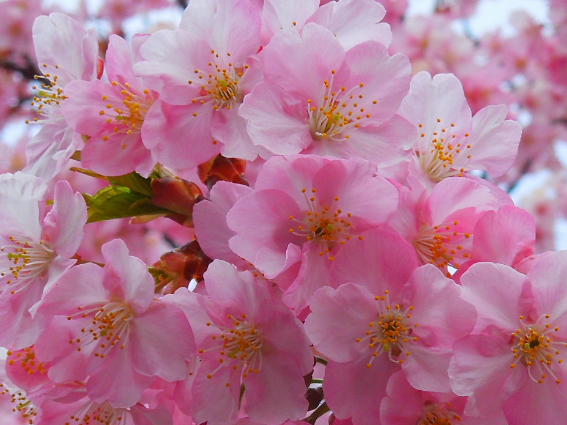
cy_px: 375
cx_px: 264
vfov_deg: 7.7
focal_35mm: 193
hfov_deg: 10.2
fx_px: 3161
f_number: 4.4
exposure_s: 1/320
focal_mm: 12.5
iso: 100
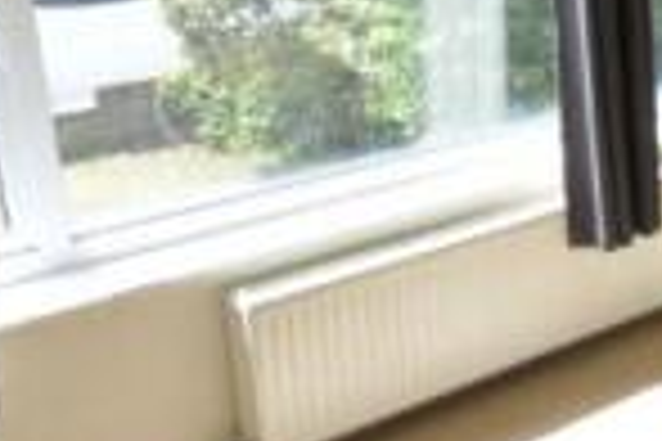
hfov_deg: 27.1
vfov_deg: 20.3
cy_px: 191
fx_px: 1232
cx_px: 761
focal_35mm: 67
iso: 400
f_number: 8
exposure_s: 1/200
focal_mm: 10
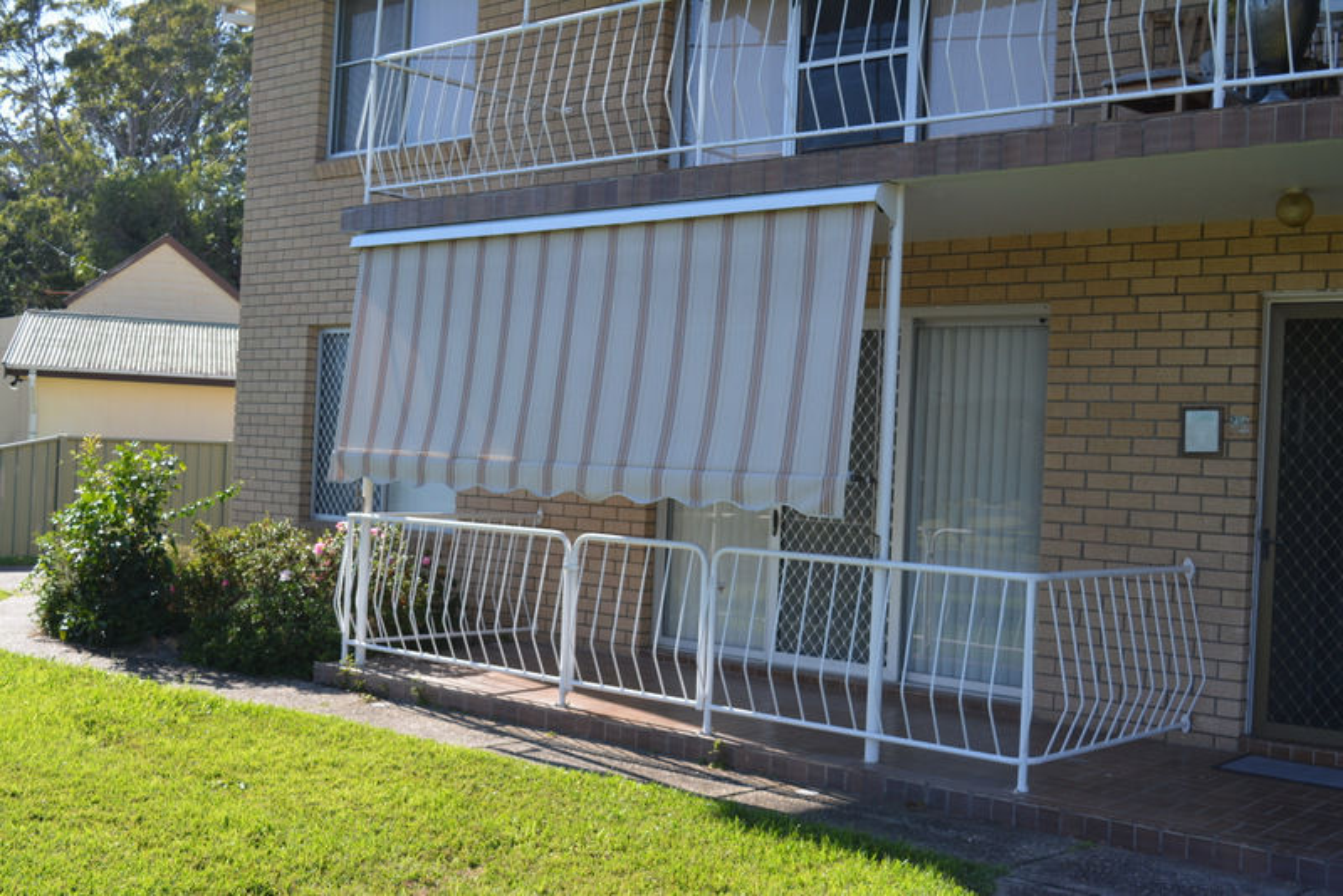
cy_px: 448
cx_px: 672
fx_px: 1567
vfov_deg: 31.9
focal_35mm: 42
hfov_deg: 46.4
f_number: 6.3
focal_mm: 28
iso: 100
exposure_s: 1/160
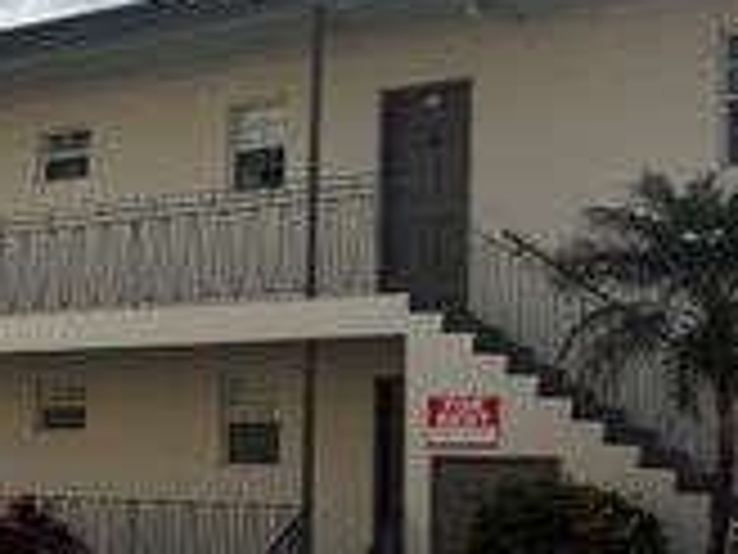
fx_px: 1556
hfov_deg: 25.0
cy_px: 390
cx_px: -50
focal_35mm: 73
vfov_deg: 20.1
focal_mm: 6.76
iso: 100
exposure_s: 1/11628
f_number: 1.78
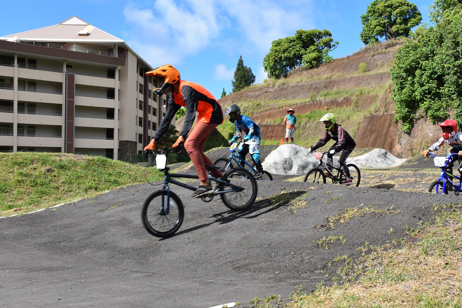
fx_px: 513
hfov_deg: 48.4
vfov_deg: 33.4
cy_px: 156
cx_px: 252
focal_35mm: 40
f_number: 9
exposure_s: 1/320
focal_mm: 24
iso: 200
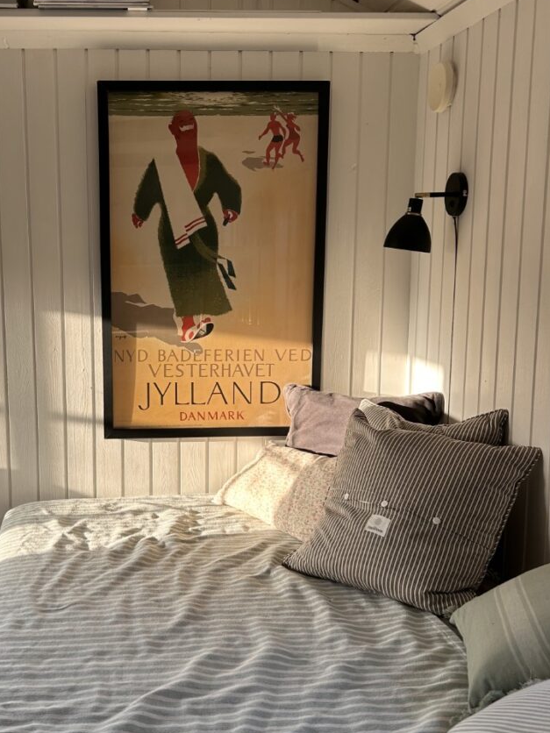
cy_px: 382
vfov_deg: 47.8
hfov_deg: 36.0
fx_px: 826
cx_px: 143
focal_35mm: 39
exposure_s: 1/248
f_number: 1.5
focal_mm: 5.7
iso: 40
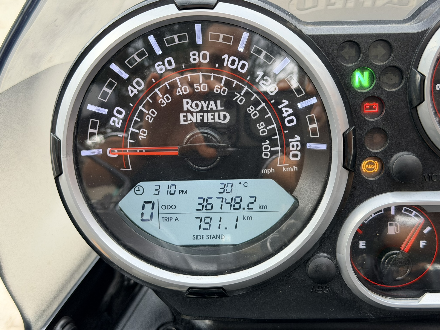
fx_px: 610
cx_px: 220
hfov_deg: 39.7
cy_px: 165
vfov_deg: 30.3
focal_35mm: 48
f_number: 1.78
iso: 64
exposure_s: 1/130
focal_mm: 6.76
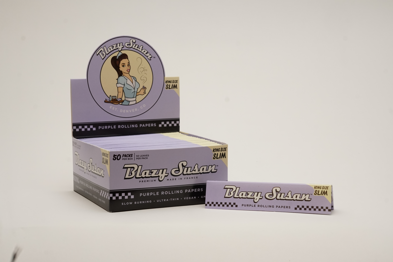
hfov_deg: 28.3
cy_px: 131
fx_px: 779
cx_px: 196
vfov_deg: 19.1
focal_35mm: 71
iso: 1250
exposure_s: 1/80
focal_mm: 47.6
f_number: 11
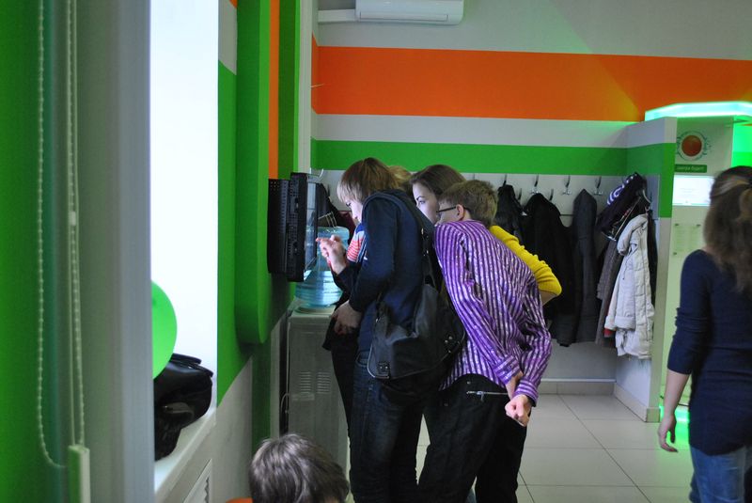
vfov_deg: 36.9
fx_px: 753
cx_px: 376
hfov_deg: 53.1
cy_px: 252
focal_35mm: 36
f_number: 4
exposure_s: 1/30
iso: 640
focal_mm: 24
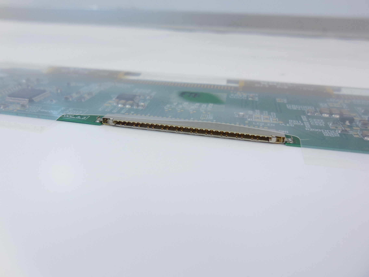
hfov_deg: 67.3
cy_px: 138
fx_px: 277
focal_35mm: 26
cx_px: 184
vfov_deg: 53.1
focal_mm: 4.6
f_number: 3.5
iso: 125
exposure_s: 1/50
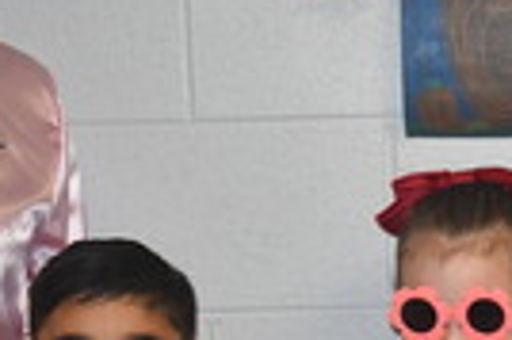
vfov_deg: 8.7
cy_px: 329
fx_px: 2231
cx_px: 745
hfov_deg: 12.5
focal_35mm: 157
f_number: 4.5
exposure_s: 1/80
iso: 800
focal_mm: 25
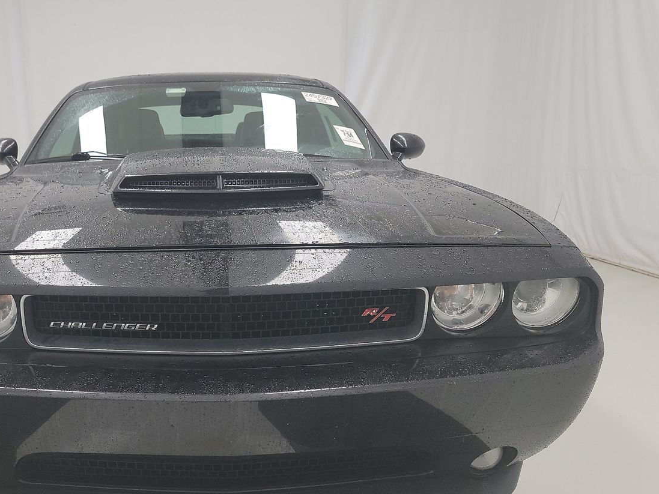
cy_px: 302
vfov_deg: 40.5
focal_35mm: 35
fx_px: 666
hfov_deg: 51.5
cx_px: 214
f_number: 1.8
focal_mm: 6.7
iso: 367
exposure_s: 1/59
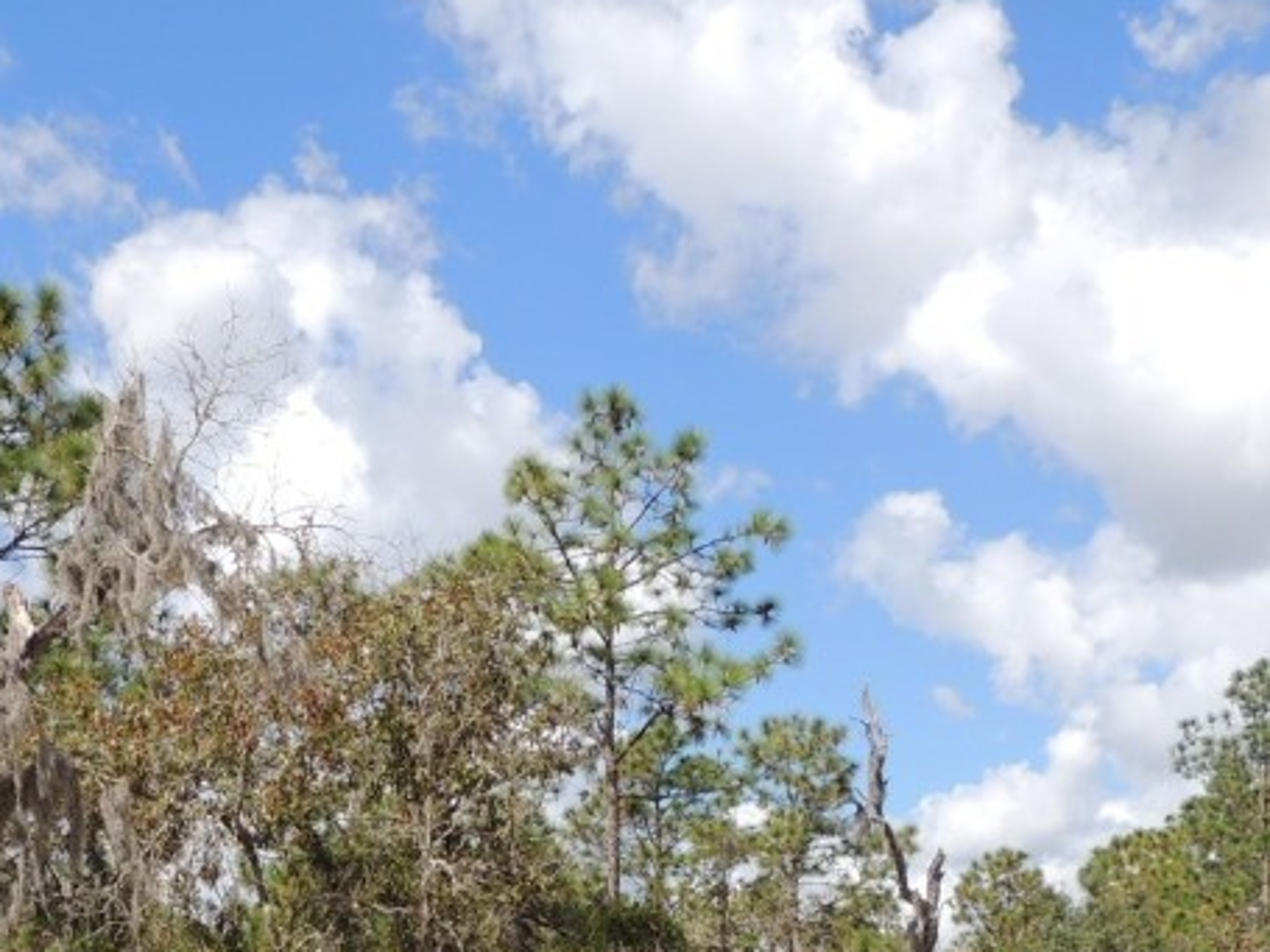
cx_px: 246
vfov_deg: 25.4
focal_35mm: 54
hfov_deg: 34.4
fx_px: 1981
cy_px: 1005
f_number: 3
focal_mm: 4.3
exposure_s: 1/1250
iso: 100
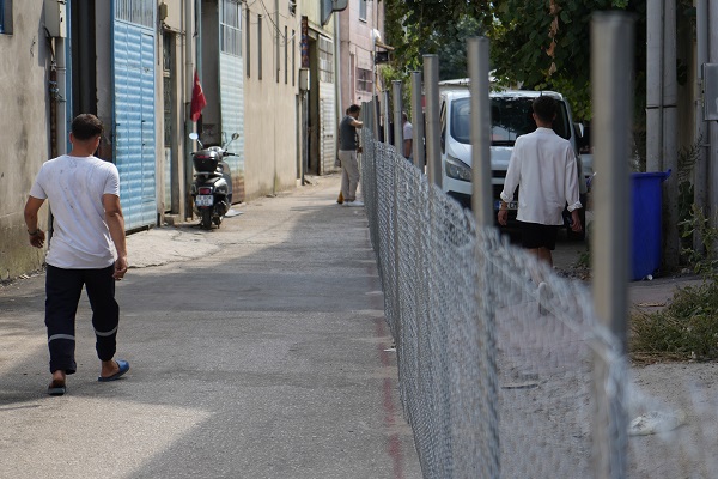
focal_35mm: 102
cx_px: 359
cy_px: 240
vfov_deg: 13.4
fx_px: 2034
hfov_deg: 20.0
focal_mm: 68
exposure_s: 1/500
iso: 100
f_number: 4
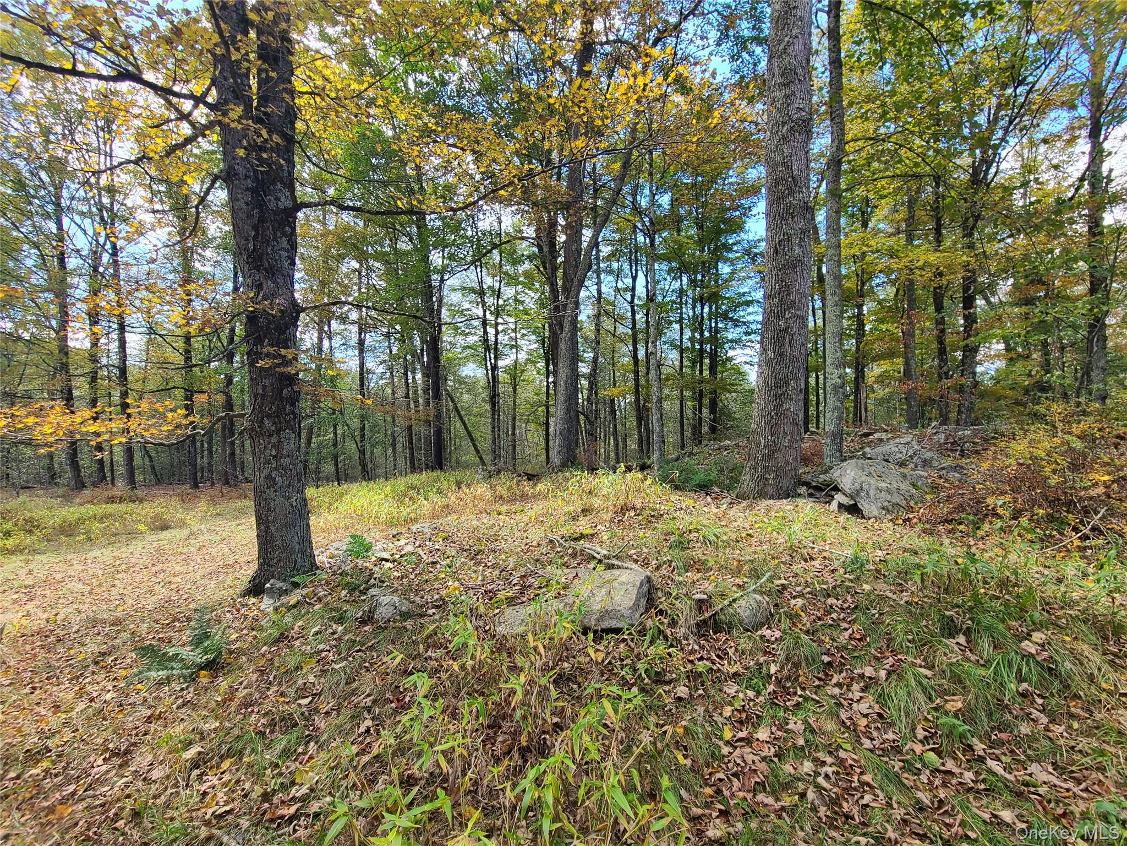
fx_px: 423
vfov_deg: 89.9
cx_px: 564
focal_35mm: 13
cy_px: 423
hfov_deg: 106.2
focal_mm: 2.2
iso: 50
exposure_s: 1/184
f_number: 2.2
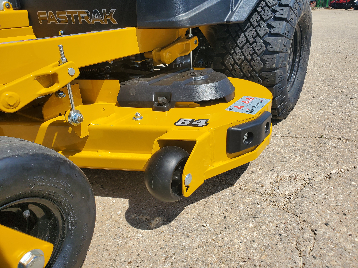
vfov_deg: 53.1
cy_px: 134
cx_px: 179
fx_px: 269
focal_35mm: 26
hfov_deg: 67.3
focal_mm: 4.3
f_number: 2.4
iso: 50
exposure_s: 1/1854
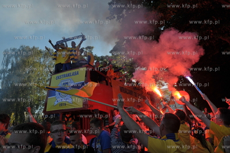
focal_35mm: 24
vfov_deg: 53.1
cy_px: 76
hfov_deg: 73.8
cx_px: 115
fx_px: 153
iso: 400
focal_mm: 24
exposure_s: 1/640
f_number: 8
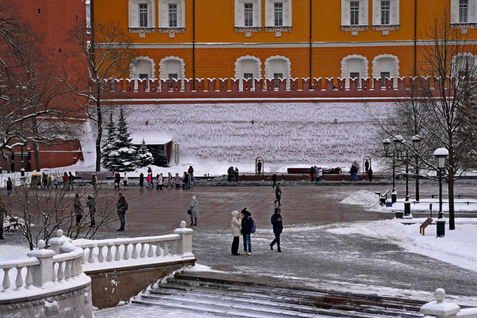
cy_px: 193
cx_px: 273
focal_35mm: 66
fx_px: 874
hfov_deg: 30.5
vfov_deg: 20.6
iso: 100
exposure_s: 1/100
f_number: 8
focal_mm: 45
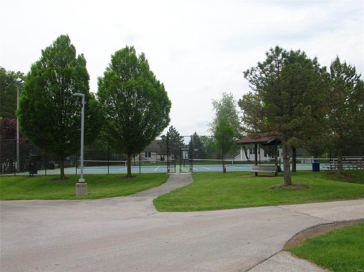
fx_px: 368
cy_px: 136
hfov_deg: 52.7
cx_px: 182
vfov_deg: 40.6
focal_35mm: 35
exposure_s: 1/278
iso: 50
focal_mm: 5.8
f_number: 5.6
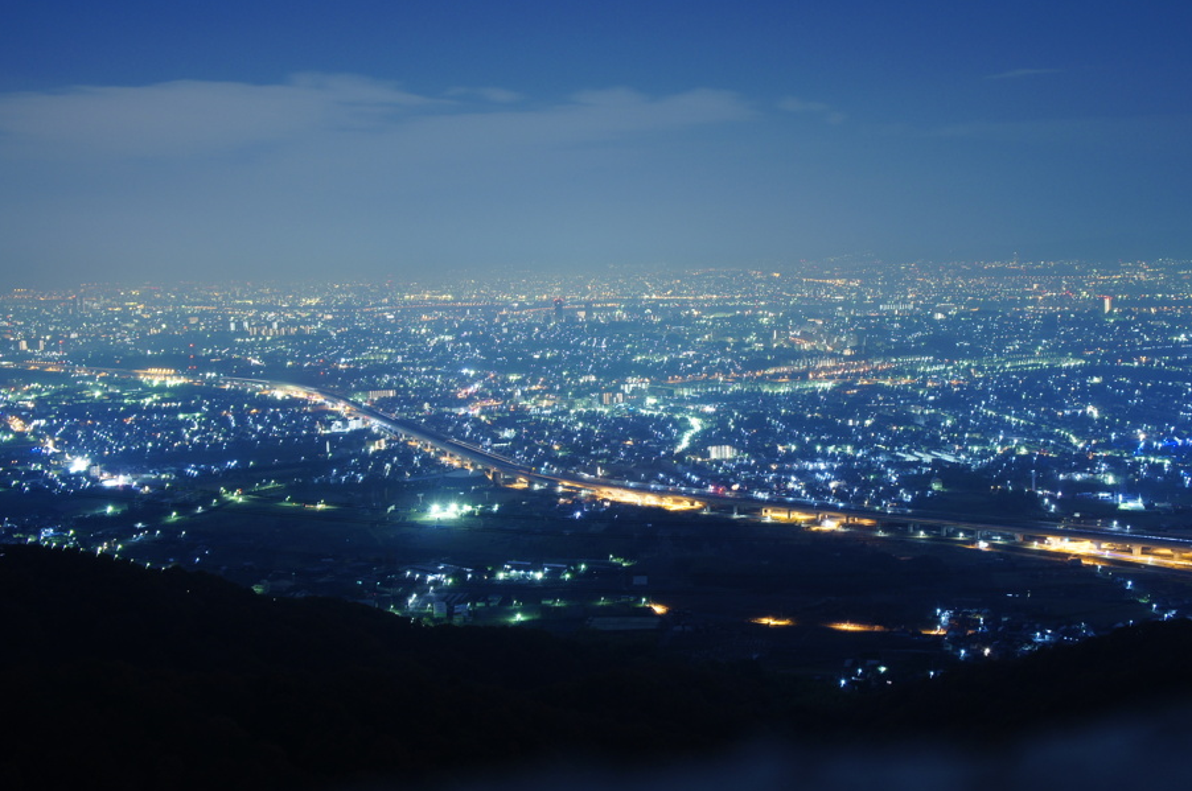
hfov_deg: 45.9
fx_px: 1408
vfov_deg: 31.4
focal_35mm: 43
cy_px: 380
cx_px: 630
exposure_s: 25
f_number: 5.6
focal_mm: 25
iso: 200
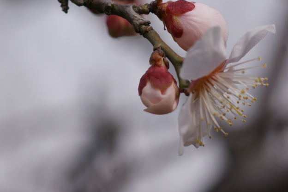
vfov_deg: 5.6
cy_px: 60
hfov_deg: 8.4
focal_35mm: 246
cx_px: 148
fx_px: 1966
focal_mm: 100
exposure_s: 1/320
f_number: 7.1
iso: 100
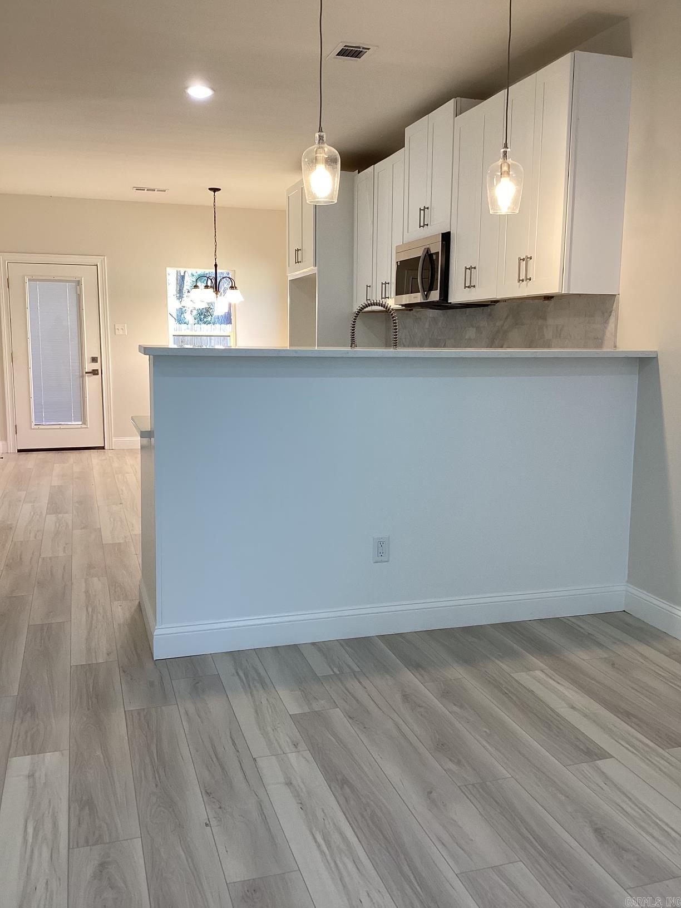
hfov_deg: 45.4
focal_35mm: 31
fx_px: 813
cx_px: 340
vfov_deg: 58.4
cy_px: 454
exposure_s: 1/60
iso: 80
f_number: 2.4
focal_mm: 3.3
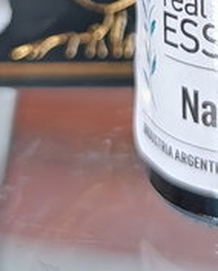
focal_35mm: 135
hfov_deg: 11.3
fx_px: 1087
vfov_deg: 13.5
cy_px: -116
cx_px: 238
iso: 1205
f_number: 1.65
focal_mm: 6.11
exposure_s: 1/50
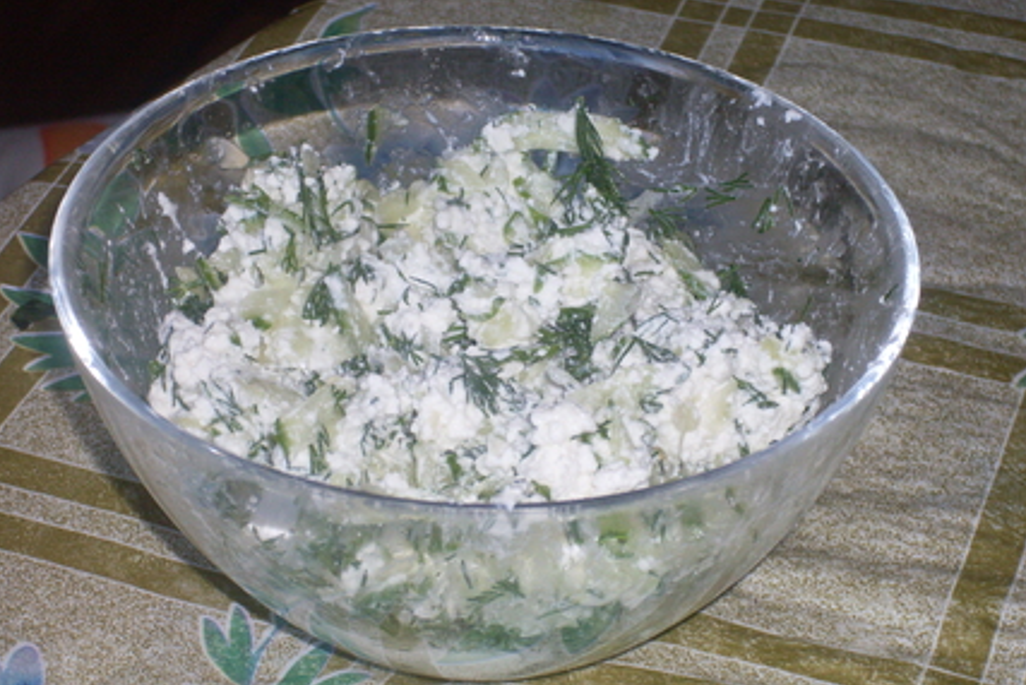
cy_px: 300
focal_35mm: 125
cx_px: 493
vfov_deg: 11.0
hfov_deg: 16.4
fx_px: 3564
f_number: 5.2
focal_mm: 18.9
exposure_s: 1/60
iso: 100
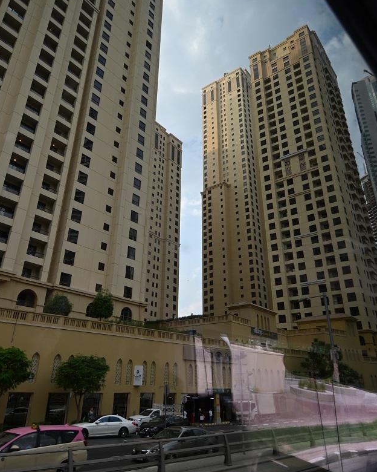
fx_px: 335
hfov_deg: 58.8
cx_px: 188
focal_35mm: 24
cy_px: 207
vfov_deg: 70.0
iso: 400
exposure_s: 1/160
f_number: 4
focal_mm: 14
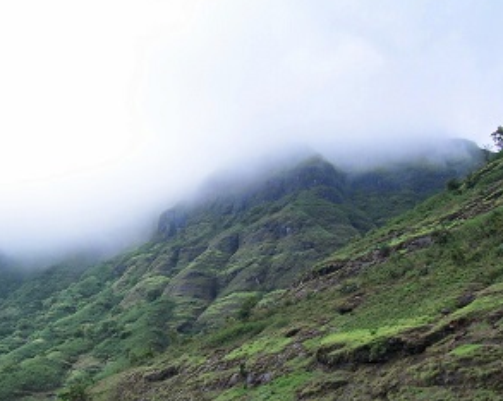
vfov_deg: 31.3
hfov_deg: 38.8
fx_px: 714
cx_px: 228
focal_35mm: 48
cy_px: 248
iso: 80
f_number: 2.7
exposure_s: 1/640
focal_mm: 6
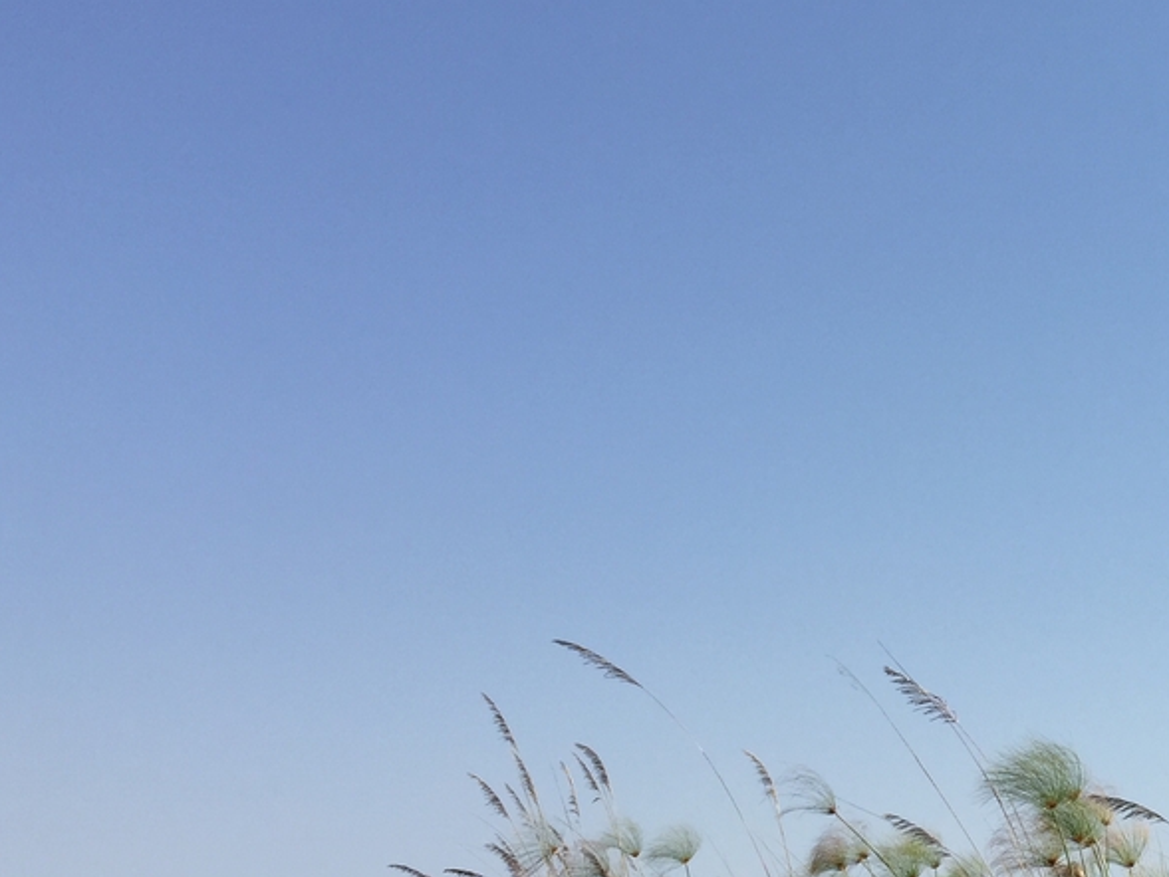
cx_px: 1213
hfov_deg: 28.5
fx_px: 2128
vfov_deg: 22.8
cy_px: 754
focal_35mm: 63
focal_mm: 4.15
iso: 32
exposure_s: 1/1980
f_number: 2.2
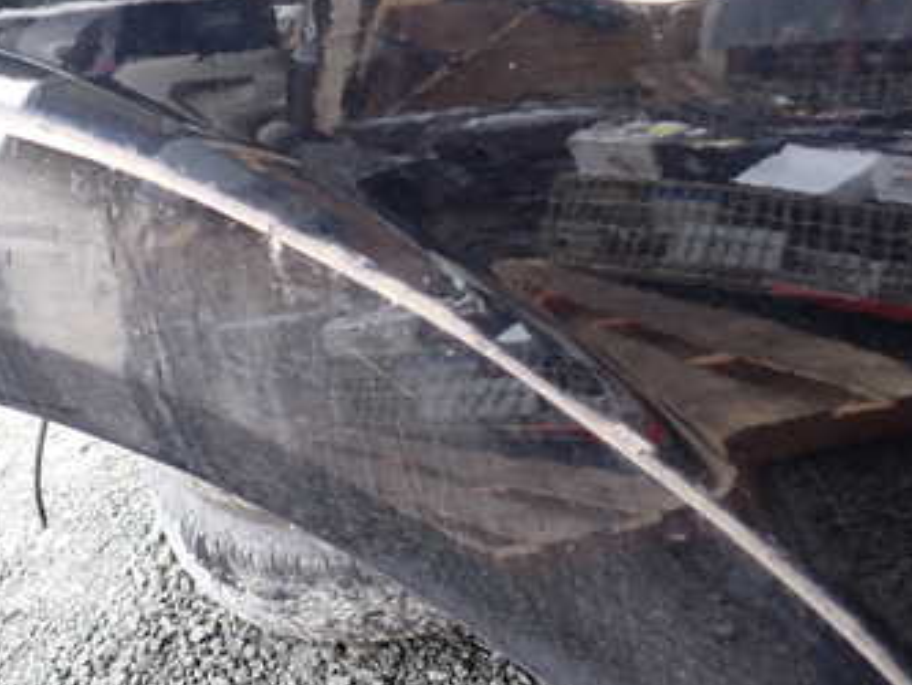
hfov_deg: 35.1
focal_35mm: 54
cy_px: 315
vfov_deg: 27.0
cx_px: 279
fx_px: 1423
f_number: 2.3
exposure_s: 1/100
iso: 200
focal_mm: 5.4
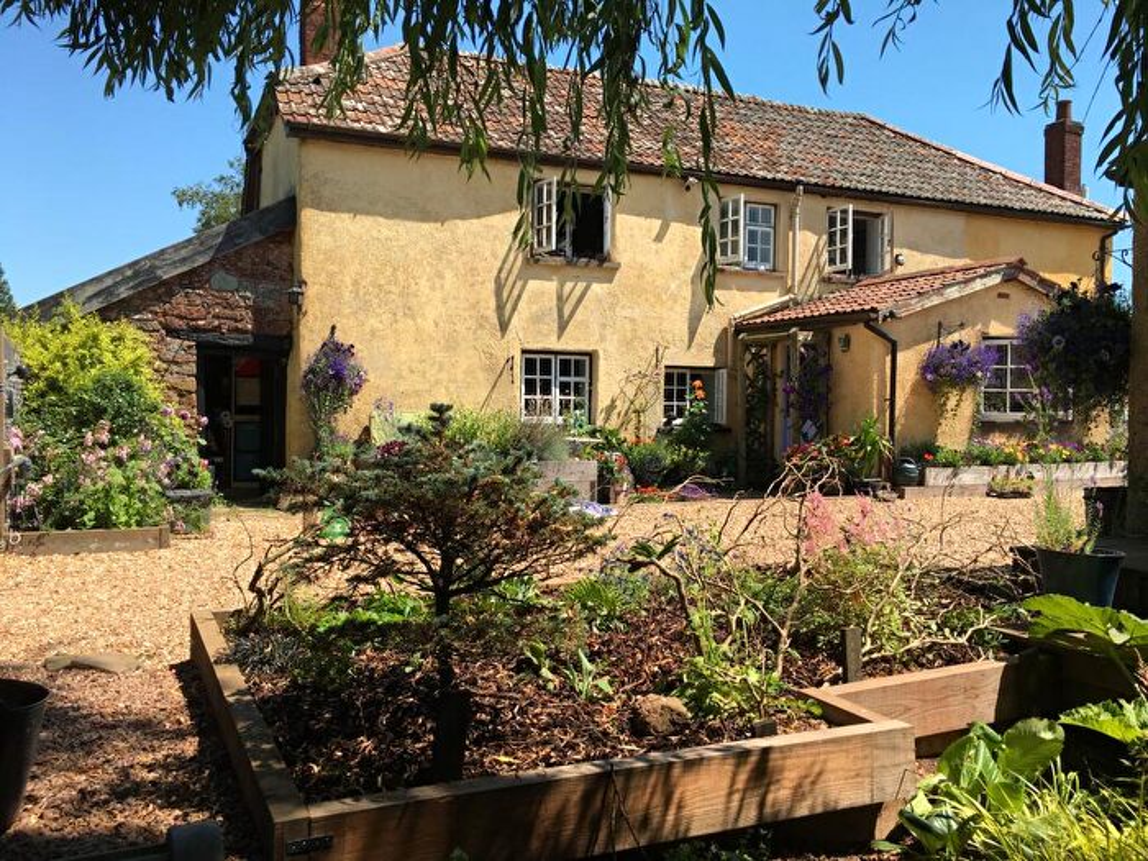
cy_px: 430
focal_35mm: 29
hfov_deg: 61.7
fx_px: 962
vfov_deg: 48.2
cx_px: 574
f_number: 2.2
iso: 25
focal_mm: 4.15
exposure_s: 1/1026
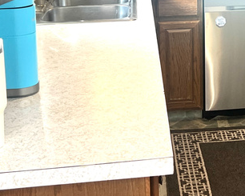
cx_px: 239
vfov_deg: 17.4
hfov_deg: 21.7
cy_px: -30
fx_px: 617
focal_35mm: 85
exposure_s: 1/120
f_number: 1.5
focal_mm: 5.7
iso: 125
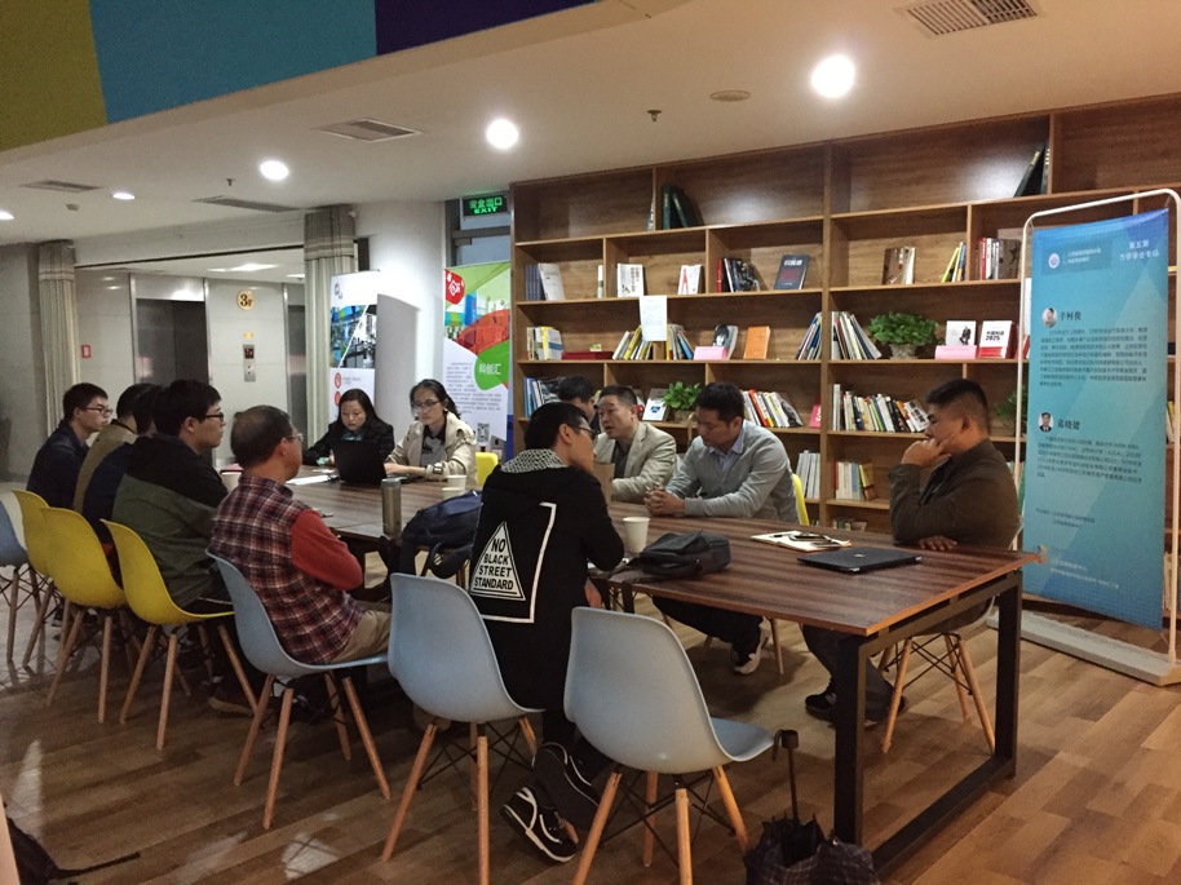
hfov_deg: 61.7
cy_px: 442
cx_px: 590
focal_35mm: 29
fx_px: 989
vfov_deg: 48.2
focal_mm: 4.15
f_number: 2.2
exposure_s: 1/17
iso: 500
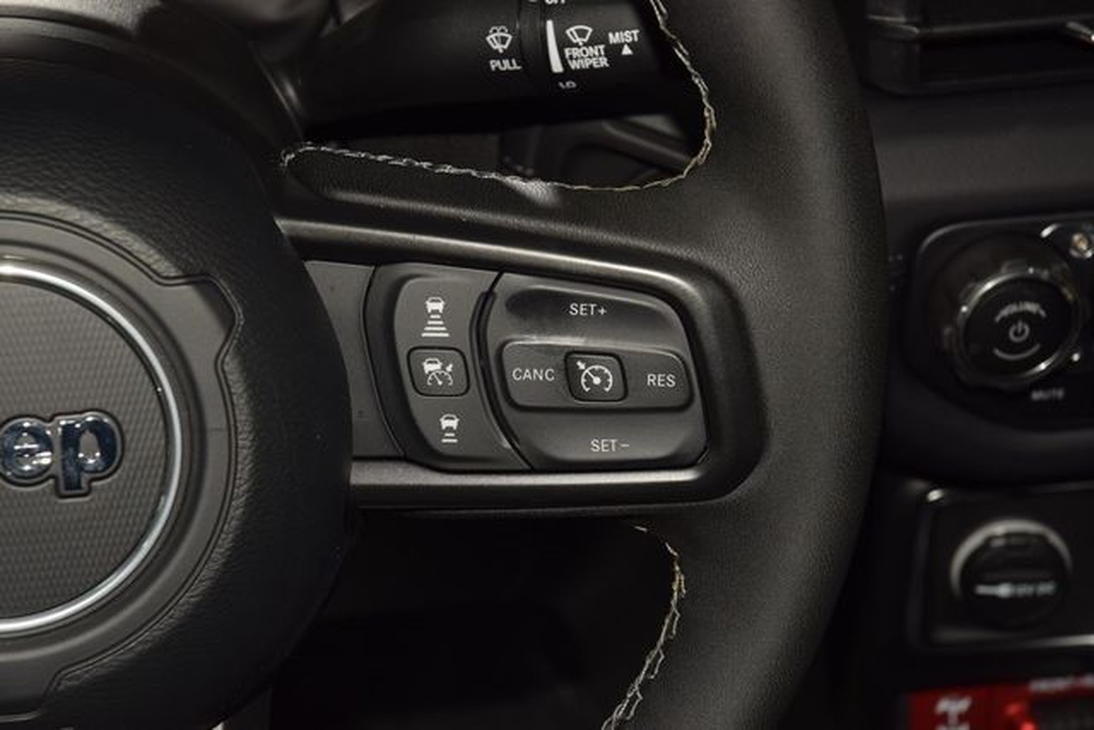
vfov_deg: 13.0
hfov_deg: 19.5
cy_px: 365
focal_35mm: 105
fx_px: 3191
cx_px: 547
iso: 100
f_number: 8
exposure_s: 1/125
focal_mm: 70
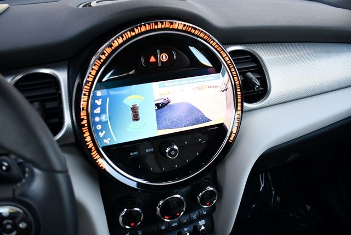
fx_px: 351
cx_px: 176
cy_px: 118
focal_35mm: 36
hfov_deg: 53.1
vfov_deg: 36.9
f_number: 3.5
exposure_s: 1/250
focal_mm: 18
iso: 800
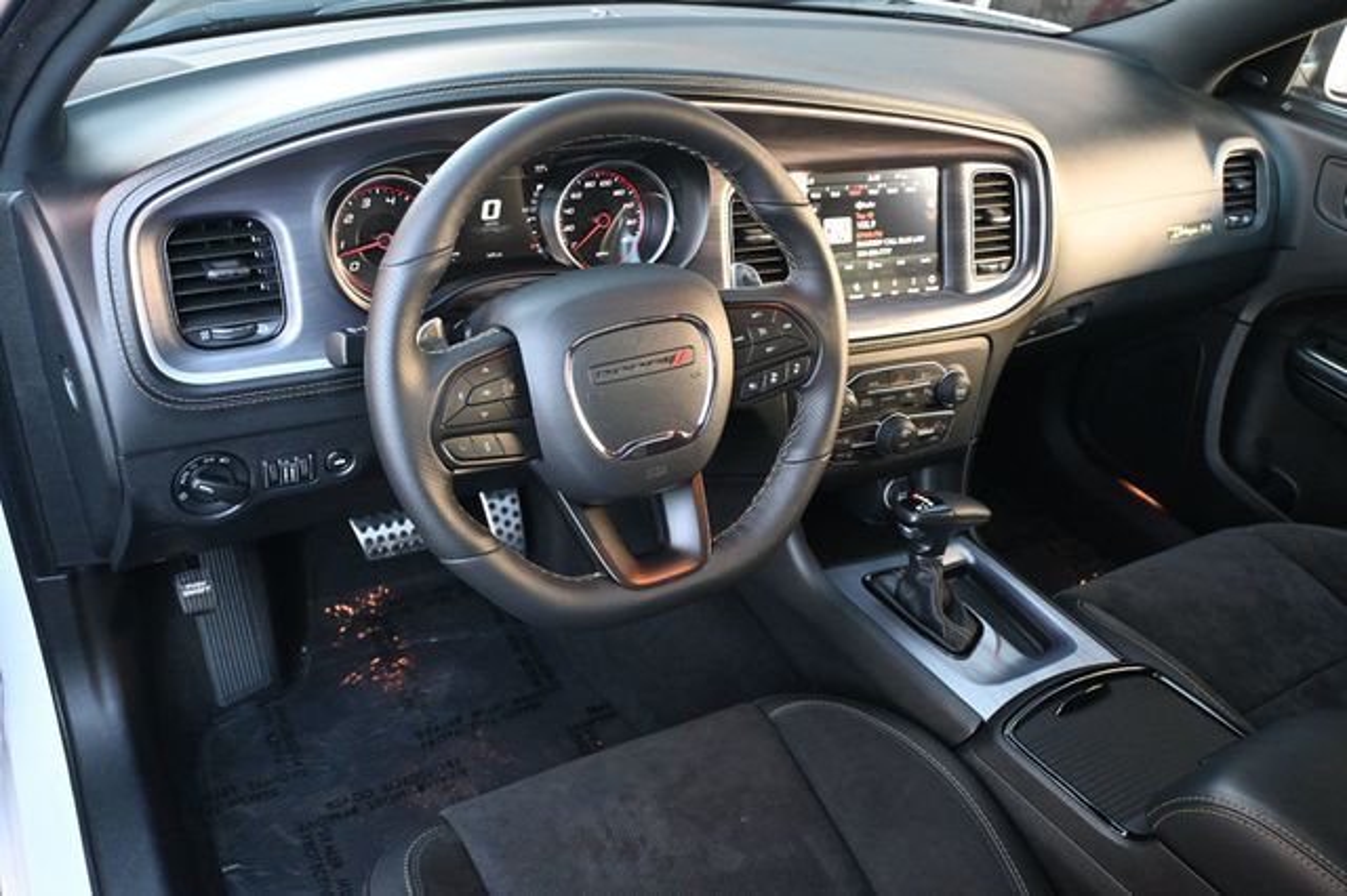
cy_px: 448
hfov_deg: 62.0
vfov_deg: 43.6
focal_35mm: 30
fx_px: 1122
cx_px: 674
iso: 2500
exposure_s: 1/125
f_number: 3.8
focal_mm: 20
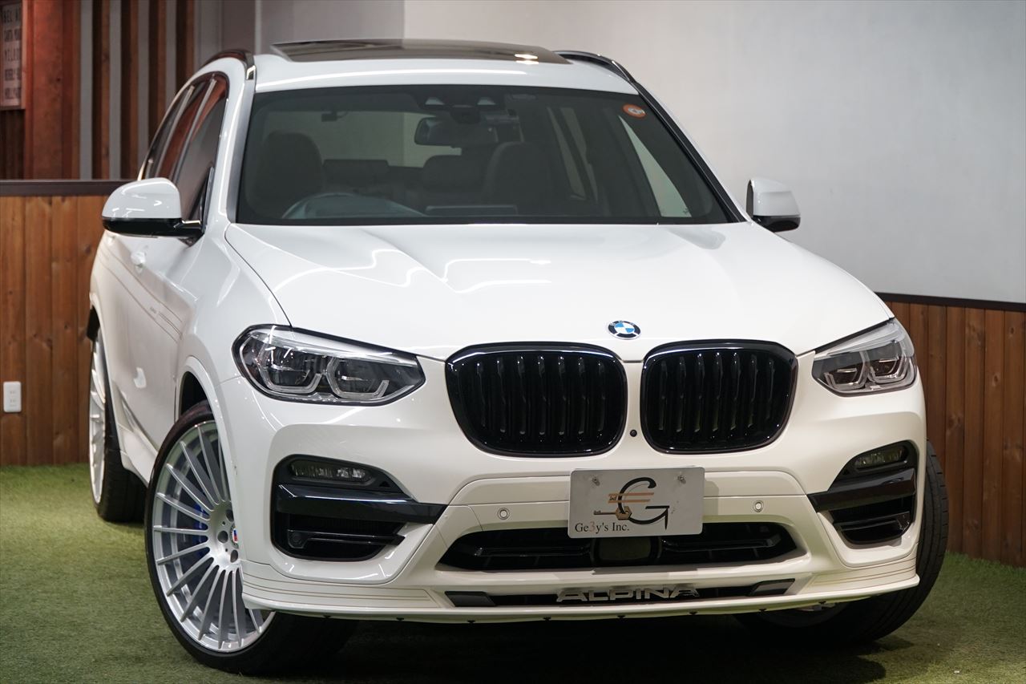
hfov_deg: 23.1
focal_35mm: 88
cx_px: 513
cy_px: 342
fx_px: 2508
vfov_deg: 15.5
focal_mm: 59
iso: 640
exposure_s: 1/100
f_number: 4
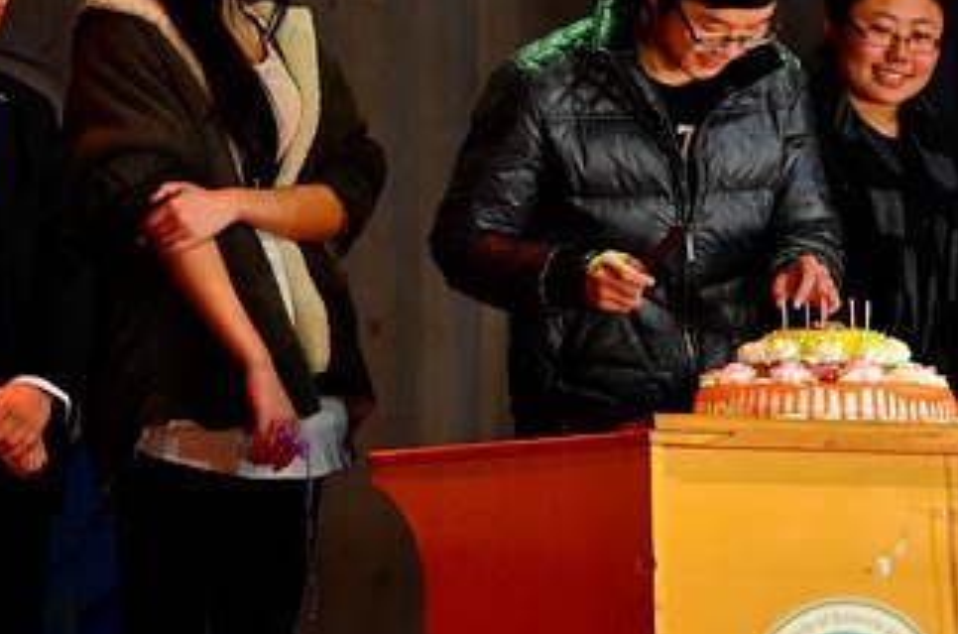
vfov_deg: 5.3
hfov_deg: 8.0
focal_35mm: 257
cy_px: 225
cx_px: 431
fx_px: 6822
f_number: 5.6
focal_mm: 92
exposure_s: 1/80
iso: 800
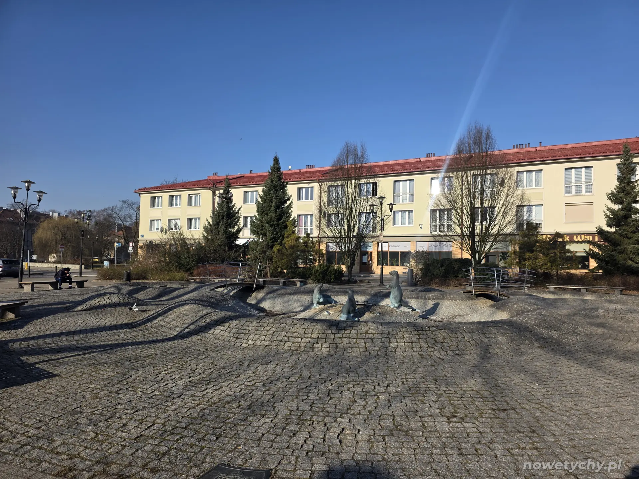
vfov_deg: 58.9
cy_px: 240
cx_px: 320
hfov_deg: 73.9
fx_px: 425
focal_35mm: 23
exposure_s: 1/5447
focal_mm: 6.3
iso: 80
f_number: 1.7
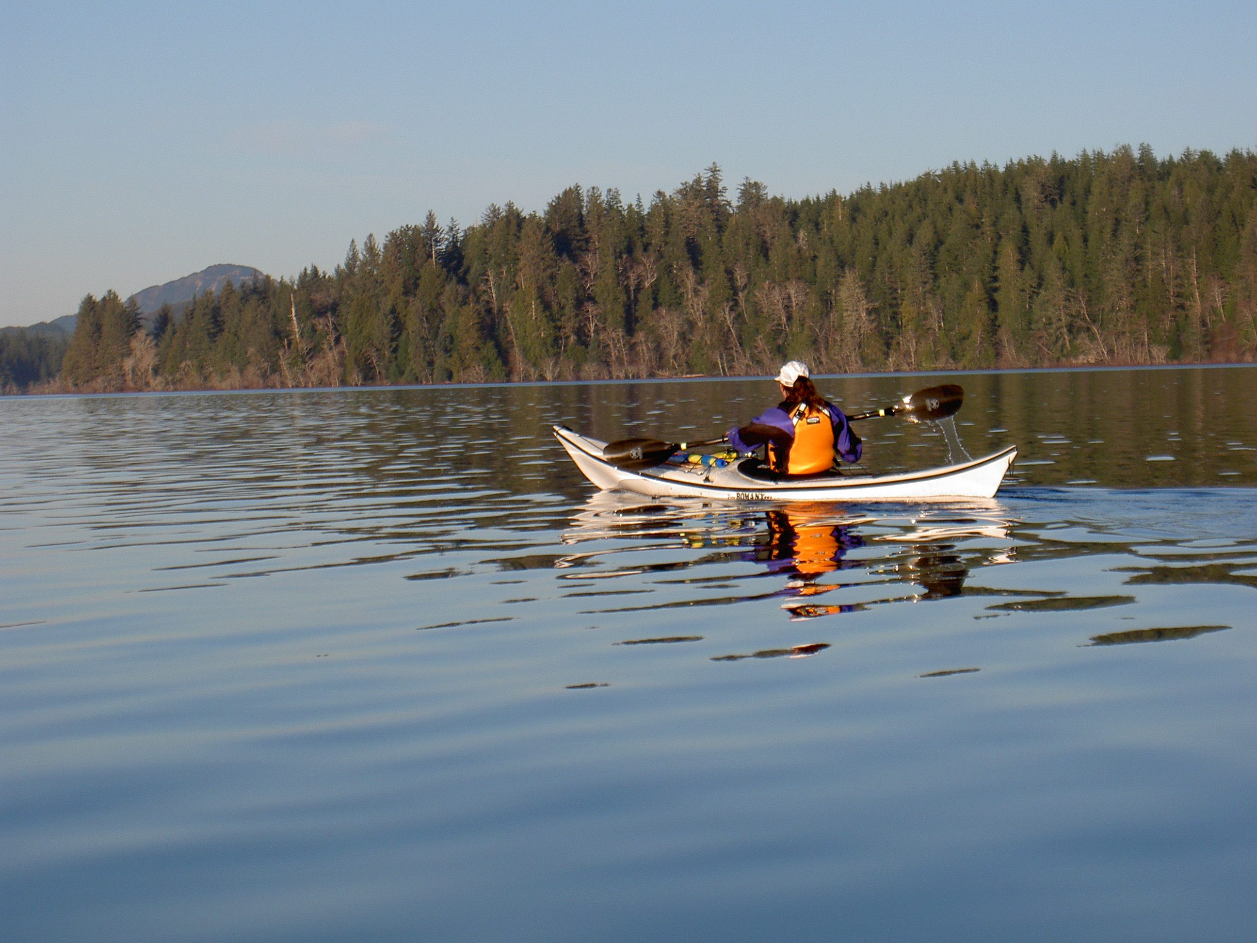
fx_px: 4212
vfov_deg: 12.8
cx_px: 628
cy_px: 472
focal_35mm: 116
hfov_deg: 17.0
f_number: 4.9
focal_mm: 24
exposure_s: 1/400
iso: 100
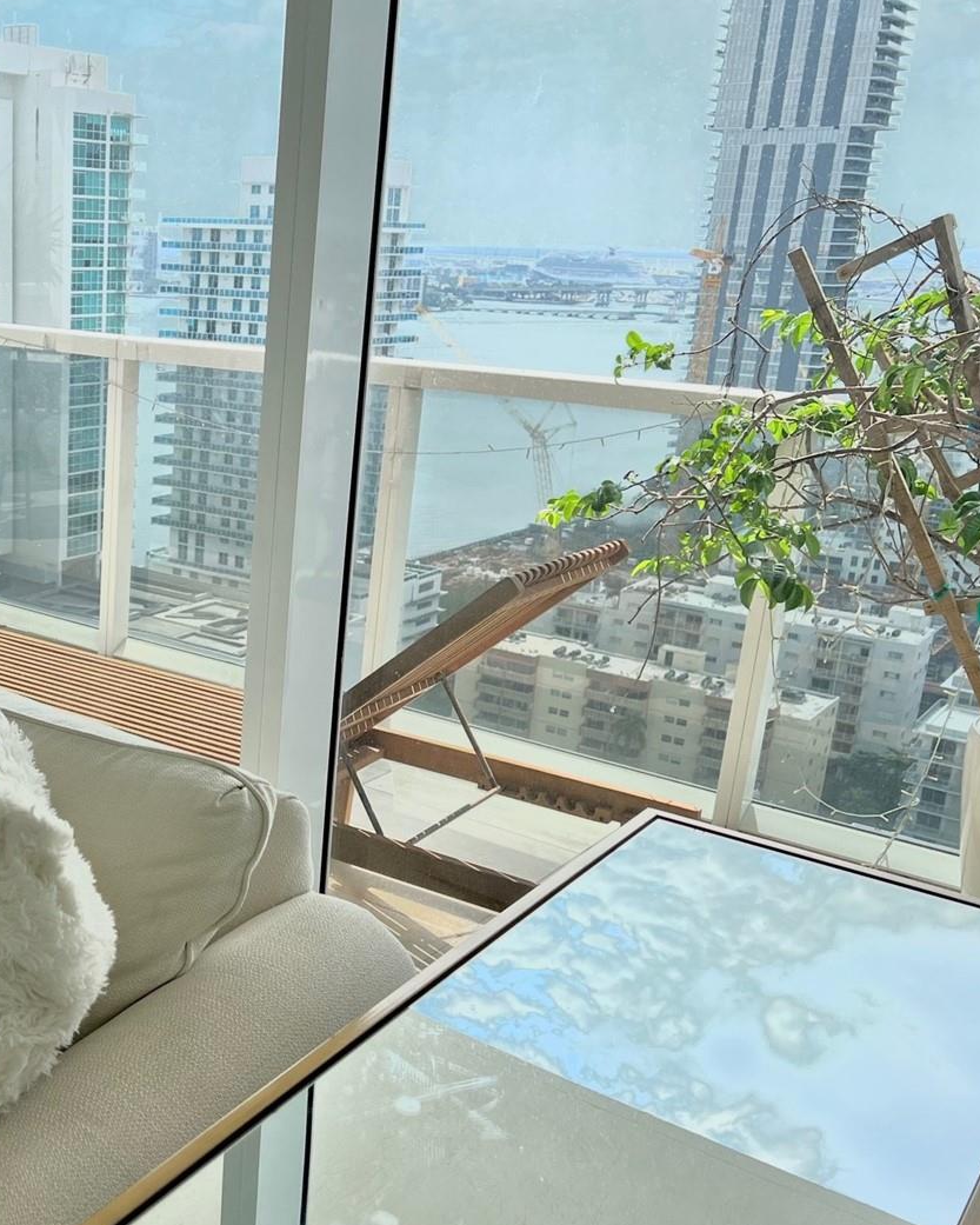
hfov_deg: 36.2
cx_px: 120
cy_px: 687
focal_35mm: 39
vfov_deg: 46.7
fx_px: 1414
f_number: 1.5
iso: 50
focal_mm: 5.7
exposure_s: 1/1901
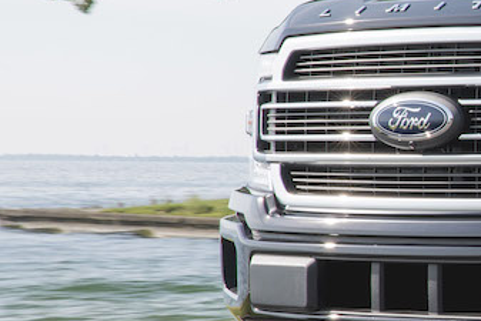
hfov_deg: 10.2
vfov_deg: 7.2
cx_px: 868
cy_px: 192
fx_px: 2540
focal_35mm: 190
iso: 100
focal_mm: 50
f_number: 13
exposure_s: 1/50
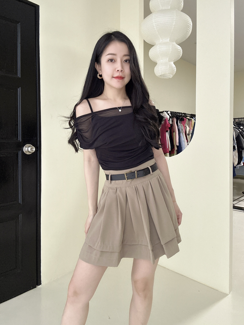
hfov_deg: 58.9
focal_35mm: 23
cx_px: 122
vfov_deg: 73.9
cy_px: 162
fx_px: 216
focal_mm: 2.69
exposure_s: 1/60
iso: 160
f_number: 1.9
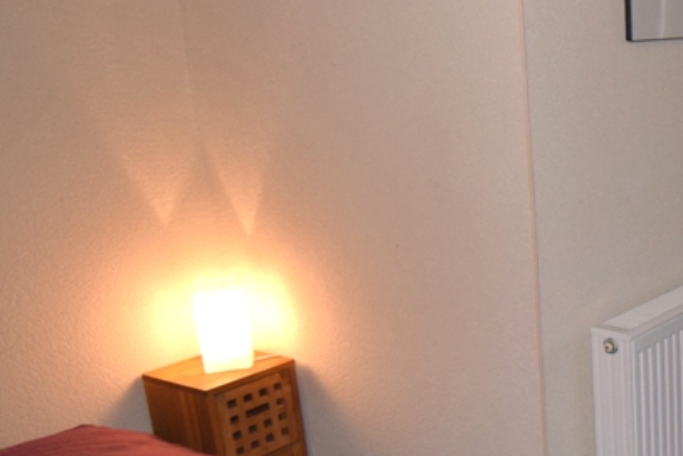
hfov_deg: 35.4
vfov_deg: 28.0
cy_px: 287
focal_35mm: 48
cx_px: 745
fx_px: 911
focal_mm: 10
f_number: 4.8
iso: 800
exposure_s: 1/90
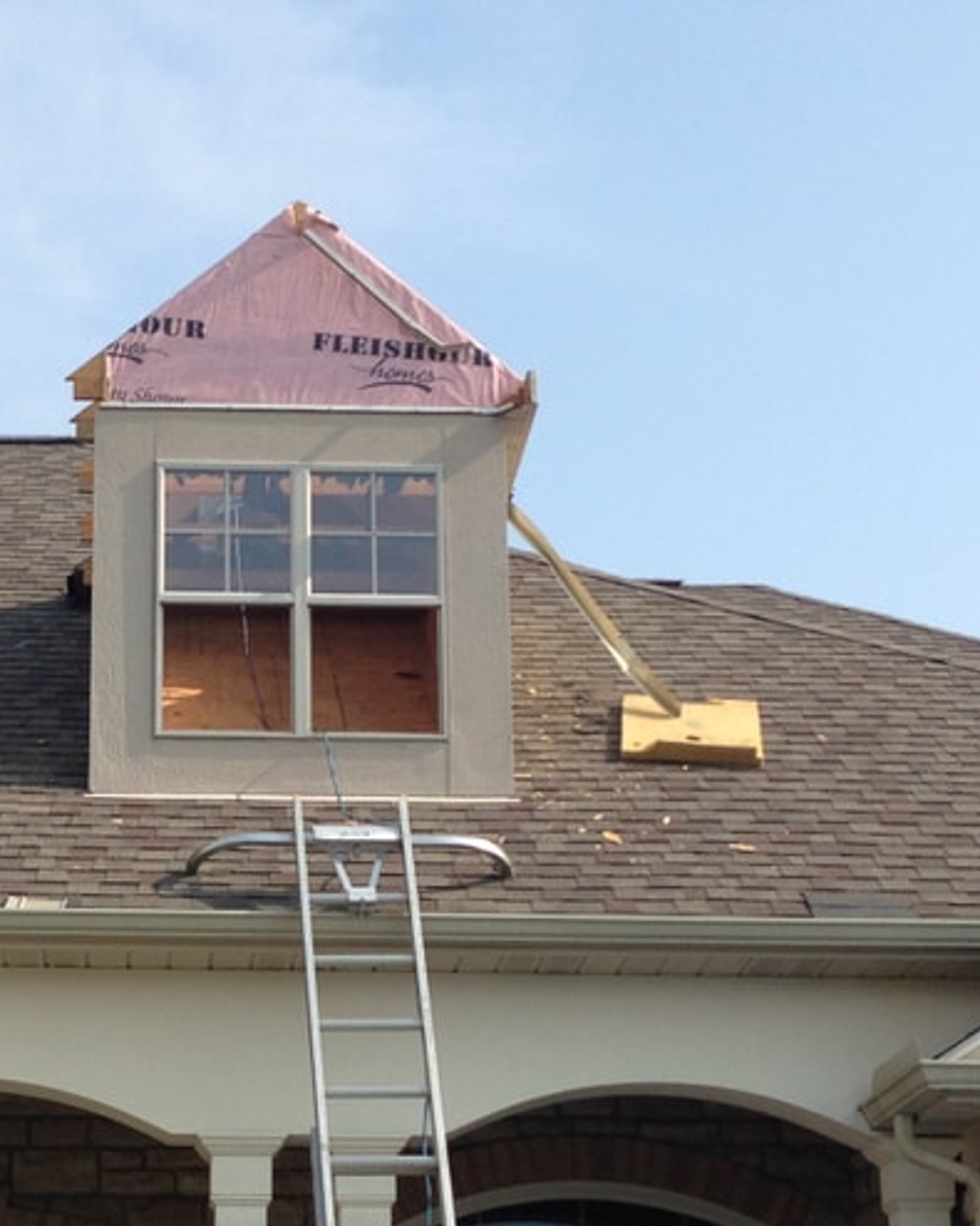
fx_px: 3155
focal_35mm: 87
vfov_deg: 21.9
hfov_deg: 17.5
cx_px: 220
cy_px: 864
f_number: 2.4
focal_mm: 4.12
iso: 50
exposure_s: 1/1323
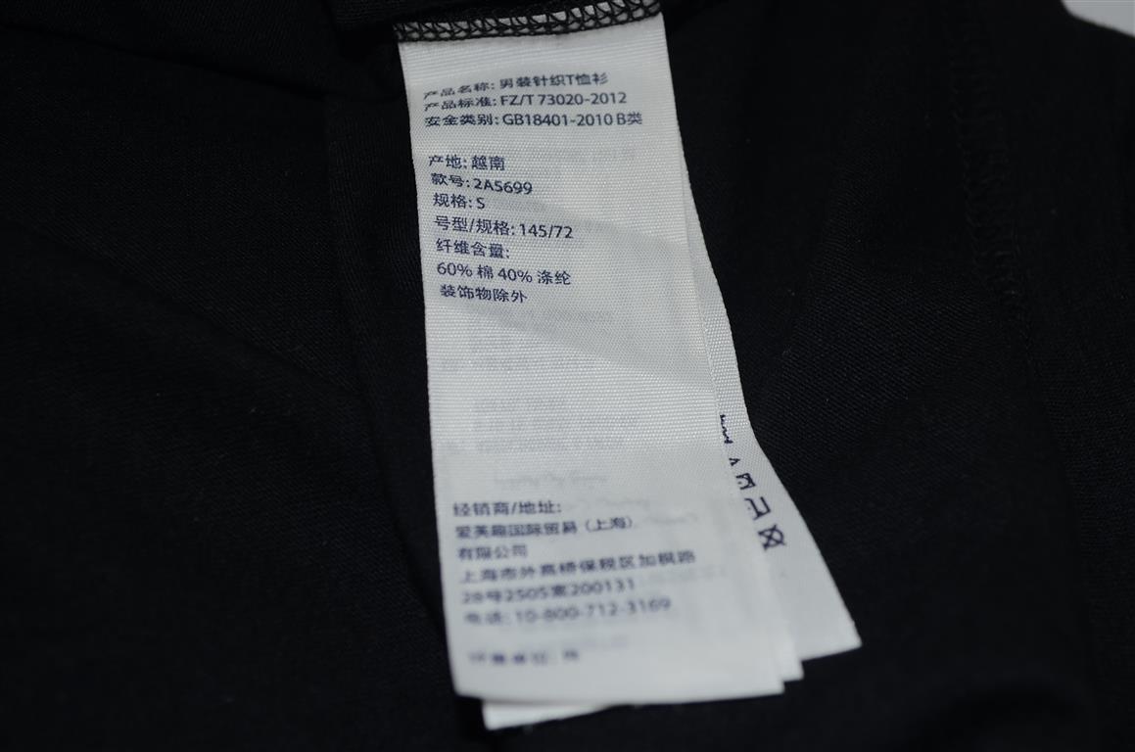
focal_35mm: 60
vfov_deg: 22.5
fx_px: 1888
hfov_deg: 33.5
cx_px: 568
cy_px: 376
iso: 100
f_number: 5.6
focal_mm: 40
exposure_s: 1/60
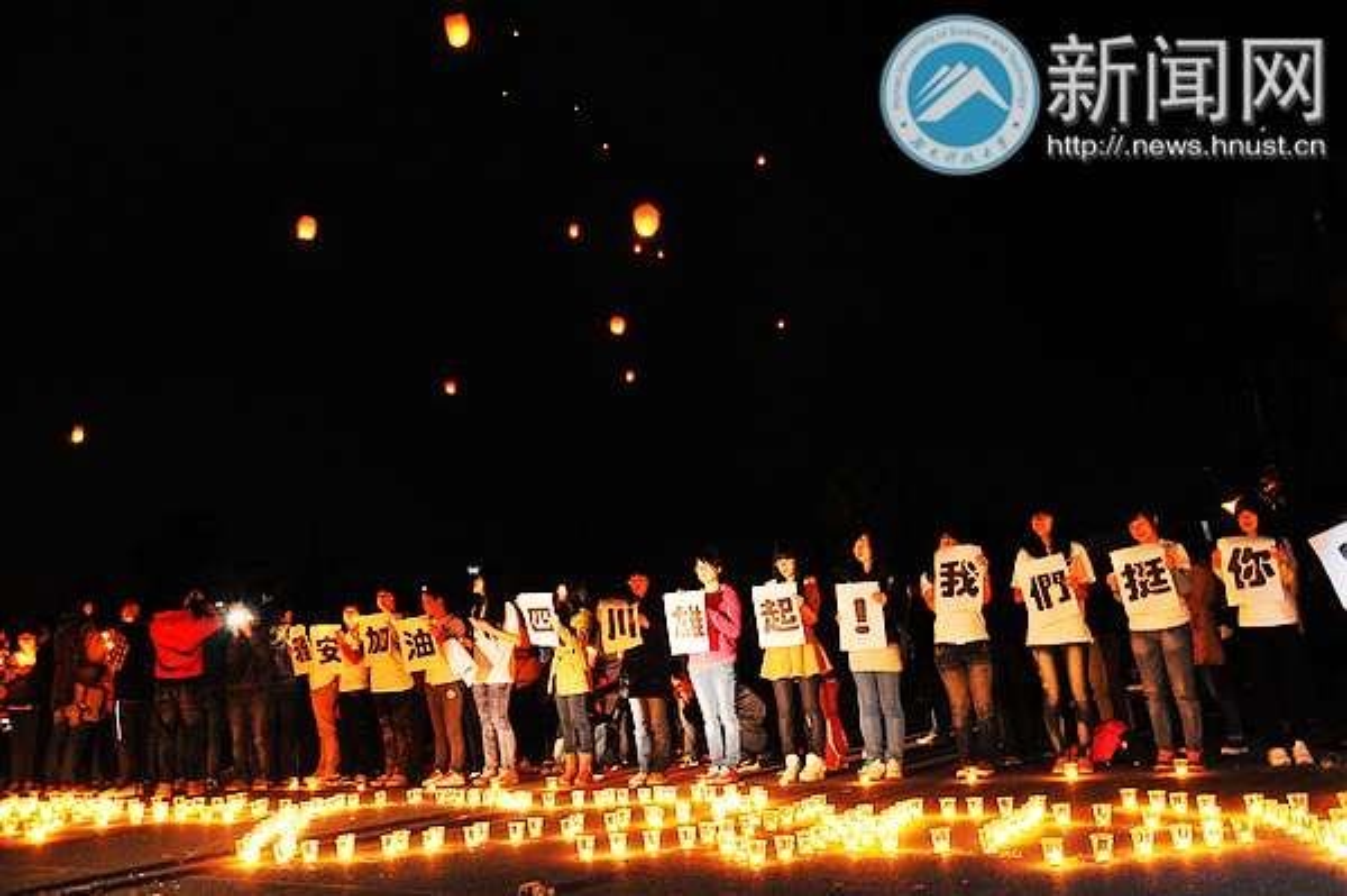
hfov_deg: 67.4
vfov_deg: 47.9
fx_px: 1009
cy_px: 448
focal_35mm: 27
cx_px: 674
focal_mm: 18
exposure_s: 1/4
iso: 640
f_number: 4.5
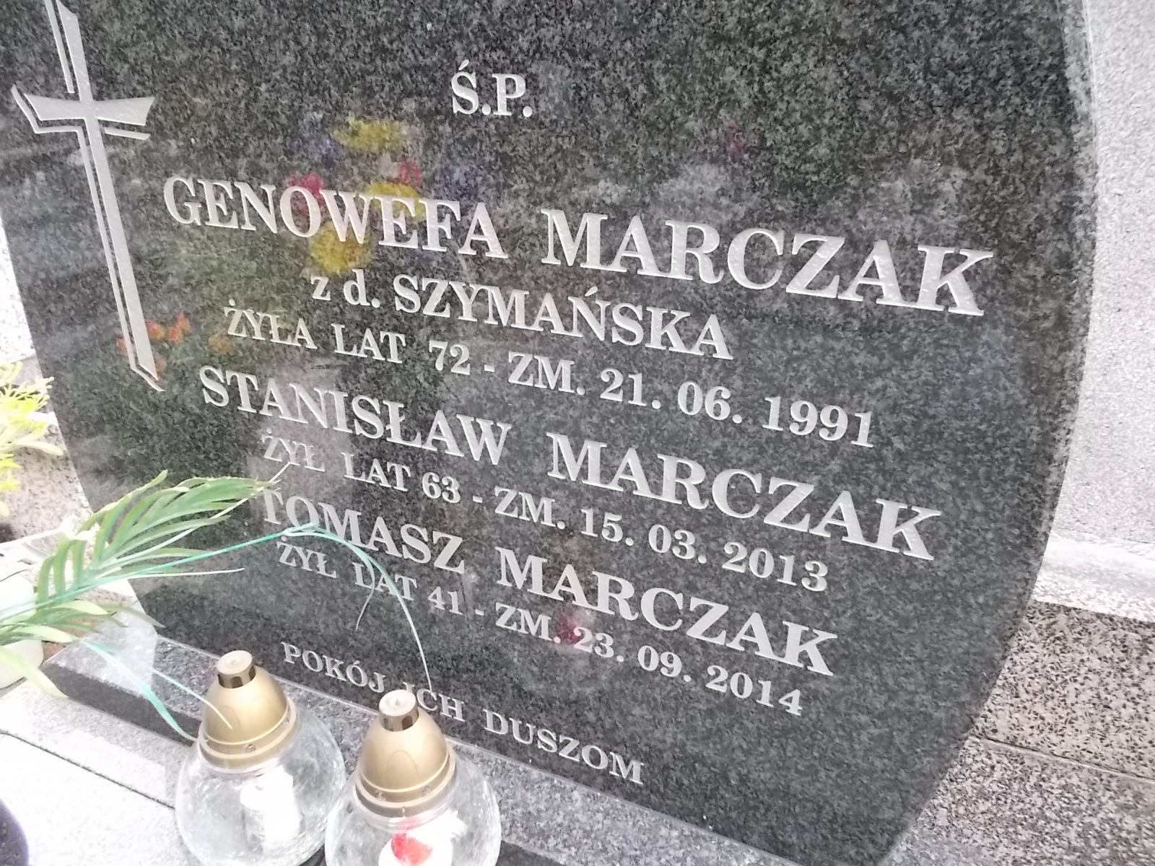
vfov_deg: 53.1
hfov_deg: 67.3
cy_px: 433
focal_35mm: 26
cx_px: 578
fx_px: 868
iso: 400
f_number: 3.2
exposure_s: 1/500
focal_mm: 4.6
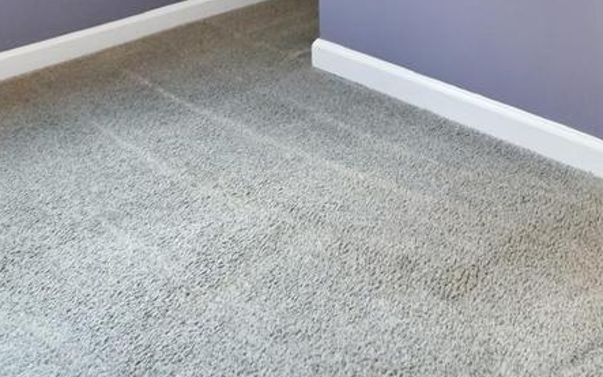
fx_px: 871
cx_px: 387
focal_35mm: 53
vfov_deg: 19.6
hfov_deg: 37.9
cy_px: -257
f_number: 2.8
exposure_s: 1/125
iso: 500
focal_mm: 16
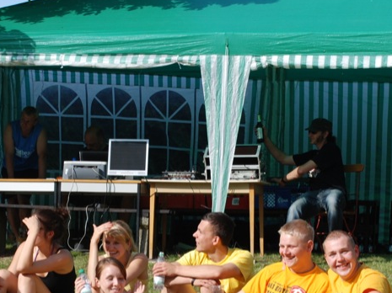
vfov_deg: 10.5
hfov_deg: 14.1
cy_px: 244
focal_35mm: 140
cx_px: 178
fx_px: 1584
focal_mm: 44
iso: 100
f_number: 6.3
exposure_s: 1/160
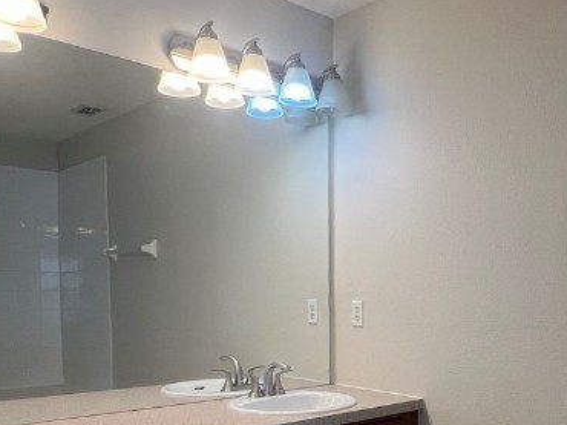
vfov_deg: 38.2
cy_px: 339
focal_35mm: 36
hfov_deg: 49.4
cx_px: 424
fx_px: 589
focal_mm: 1.57
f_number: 1.8
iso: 100
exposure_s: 1/120
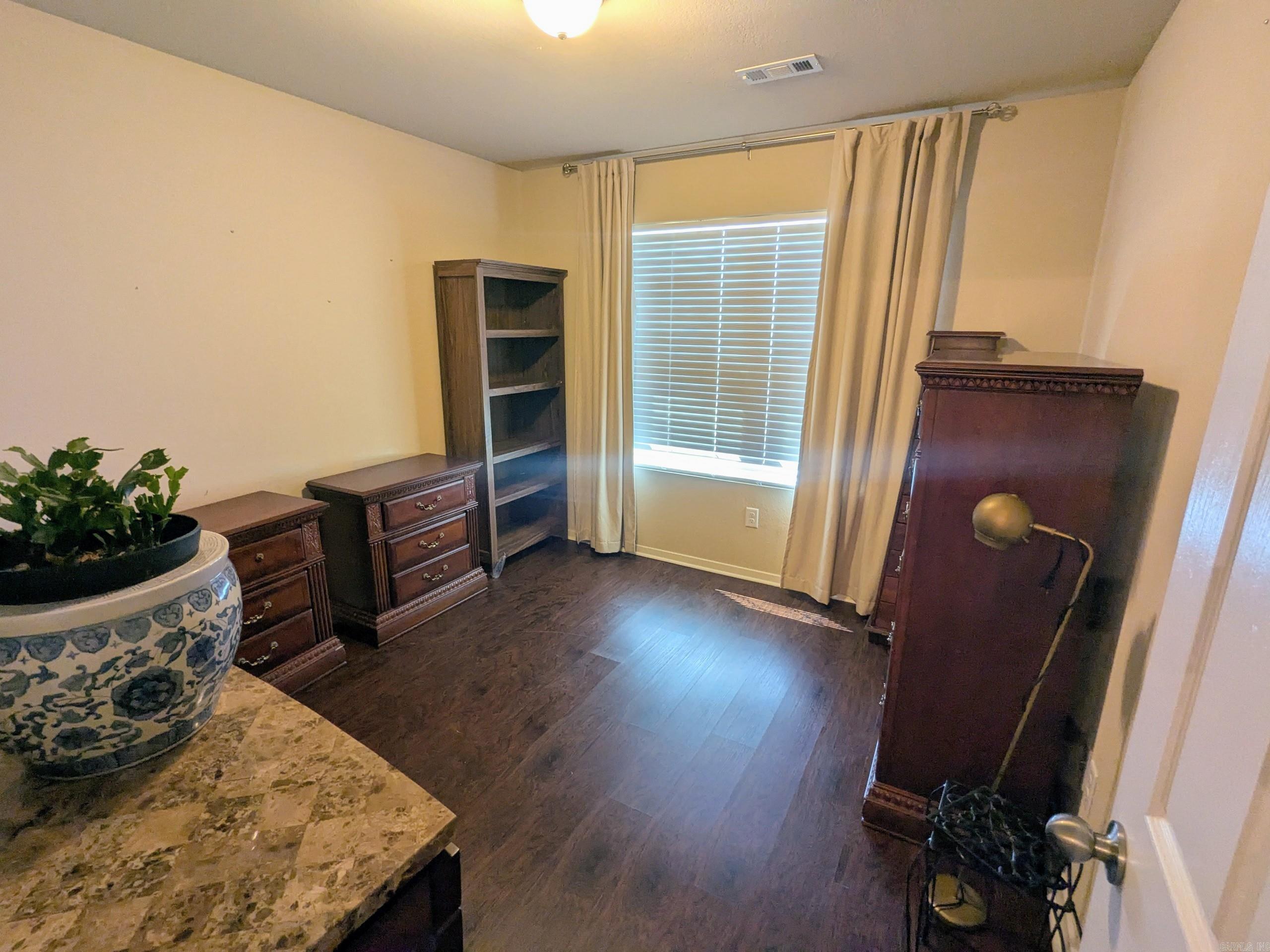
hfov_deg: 94.5
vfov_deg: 78.1
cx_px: 635
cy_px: 476
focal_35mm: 16
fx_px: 587
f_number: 2.2
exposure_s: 1/60
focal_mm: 2.35
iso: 156
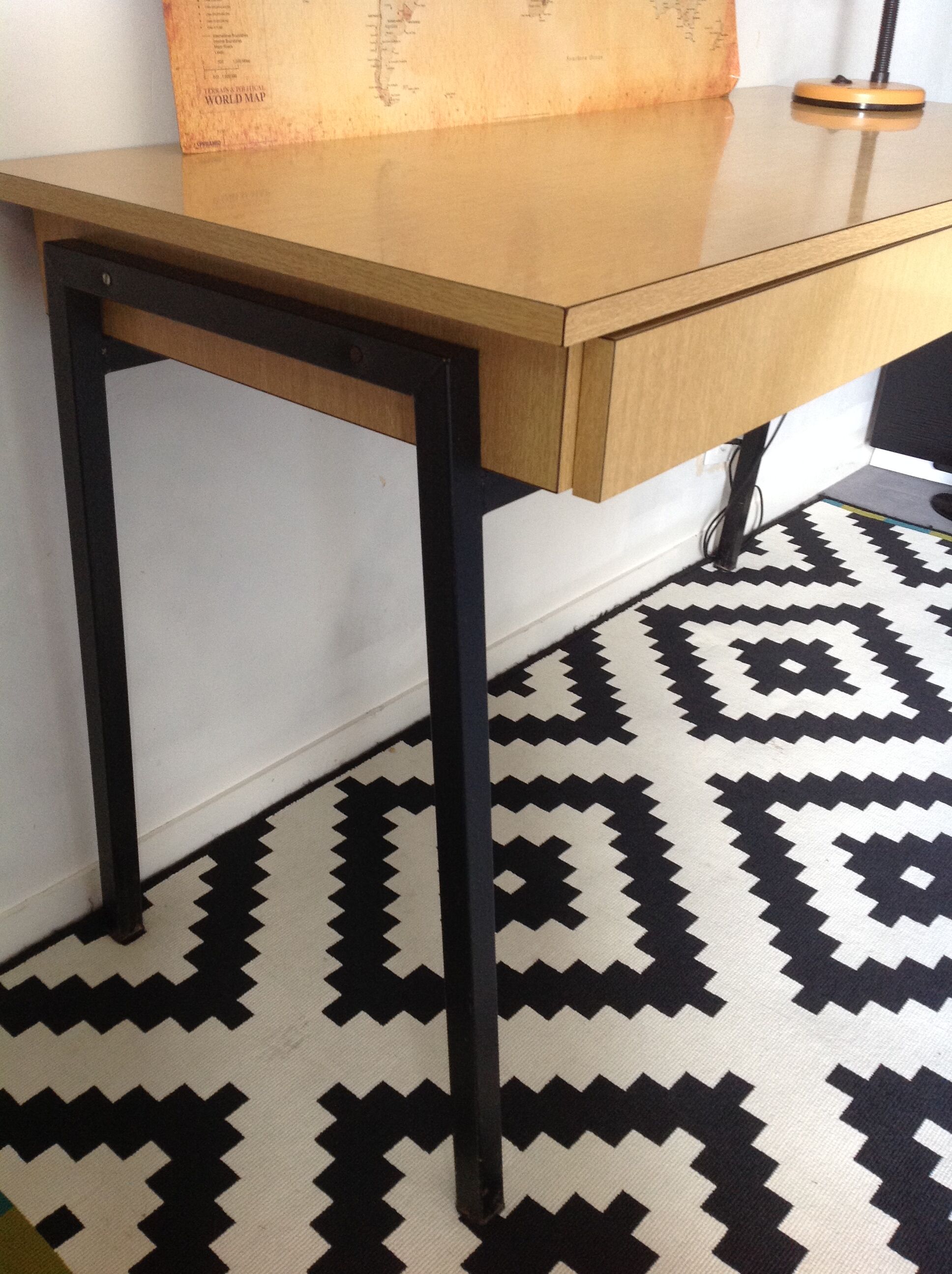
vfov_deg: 52.7
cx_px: 476
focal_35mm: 35
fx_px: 1287
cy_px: 637
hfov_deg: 40.6
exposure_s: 1/15
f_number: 2.4
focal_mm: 4.28
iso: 125
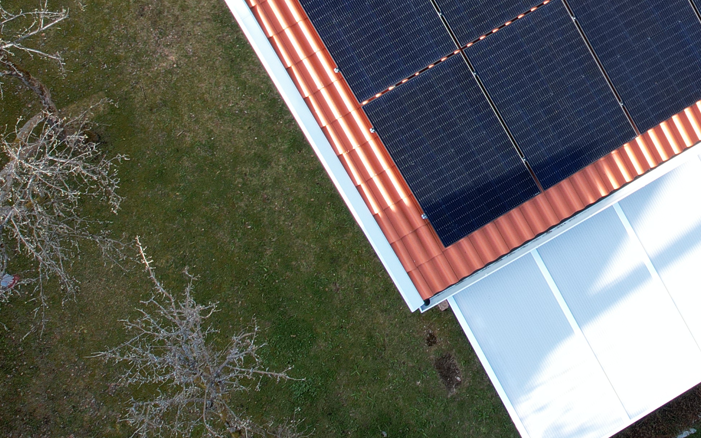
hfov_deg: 30.0
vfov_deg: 19.5
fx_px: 1204
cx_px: 718
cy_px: -82
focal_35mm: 63
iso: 100
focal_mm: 8.38
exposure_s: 1/350
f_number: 2.8
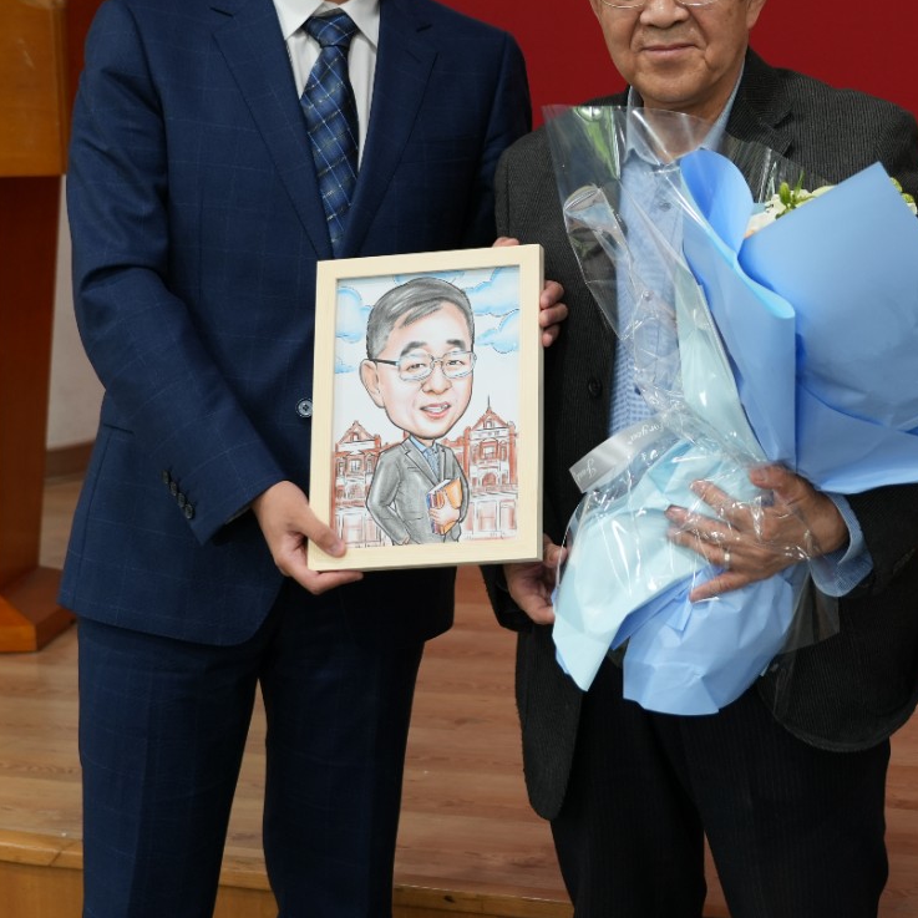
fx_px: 2490
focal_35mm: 83
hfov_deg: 20.6
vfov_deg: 20.8
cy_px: 296
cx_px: 774
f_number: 4
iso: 640
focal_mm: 45
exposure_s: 1/50
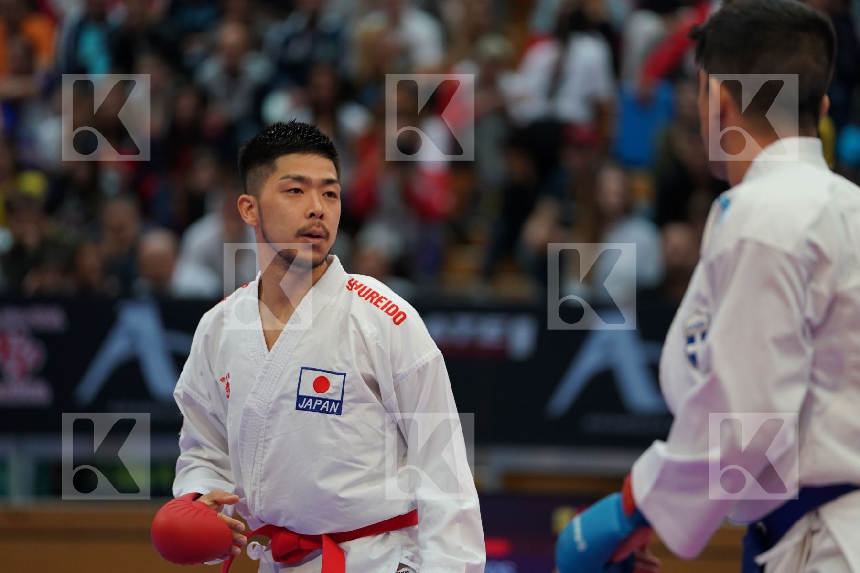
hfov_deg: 11.1
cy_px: 286
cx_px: 430
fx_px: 4443
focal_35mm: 186
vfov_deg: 7.4
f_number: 2.8
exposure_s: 1/1000
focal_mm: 186
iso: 1250
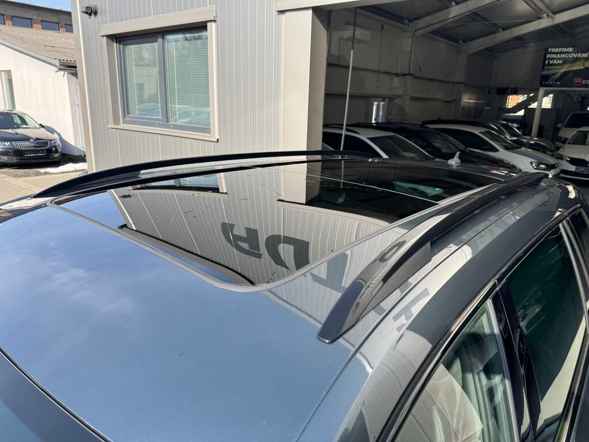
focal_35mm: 24
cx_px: 294
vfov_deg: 56.8
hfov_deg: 71.6
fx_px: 408
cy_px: 221
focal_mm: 6.76
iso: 80
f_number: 1.78
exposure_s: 1/1560
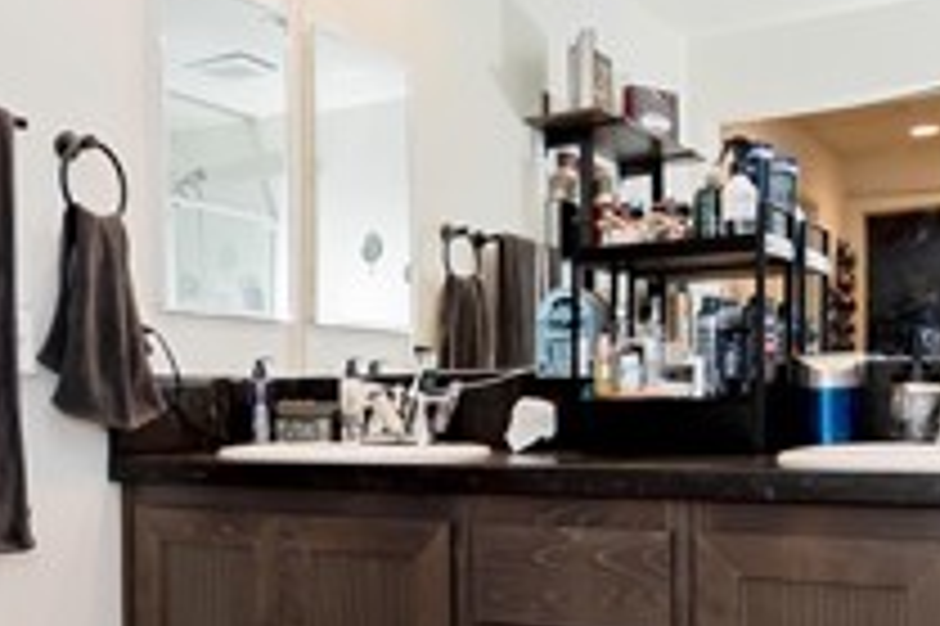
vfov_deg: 29.1
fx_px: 1200
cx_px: 387
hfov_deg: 42.6
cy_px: 385
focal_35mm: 46
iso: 200
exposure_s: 1/60
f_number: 5
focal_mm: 10
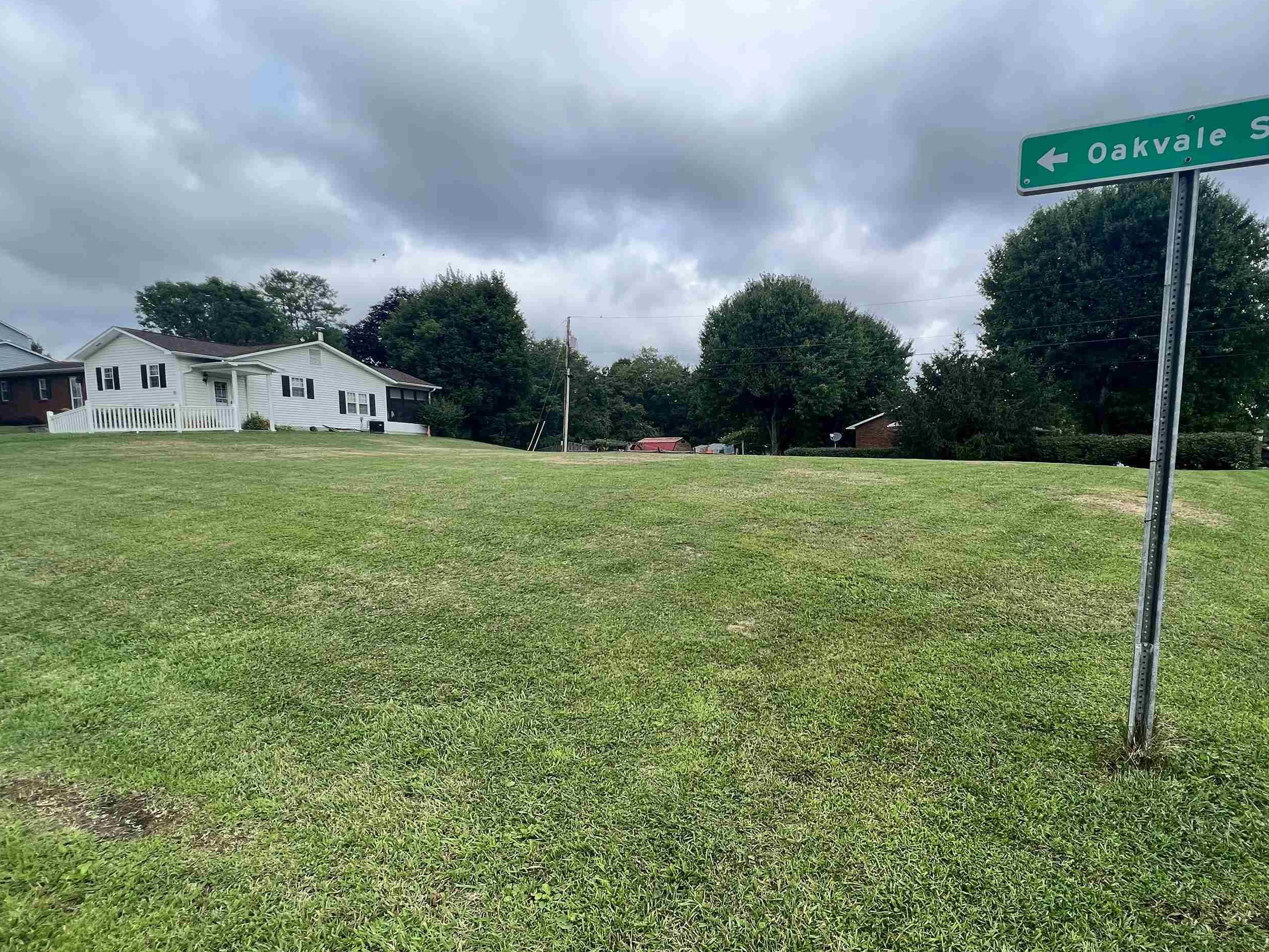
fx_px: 587
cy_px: 526
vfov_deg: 77.9
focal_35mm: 16
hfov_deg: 93.7
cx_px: 738
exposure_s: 1/649
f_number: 1.8
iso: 32
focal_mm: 1.57
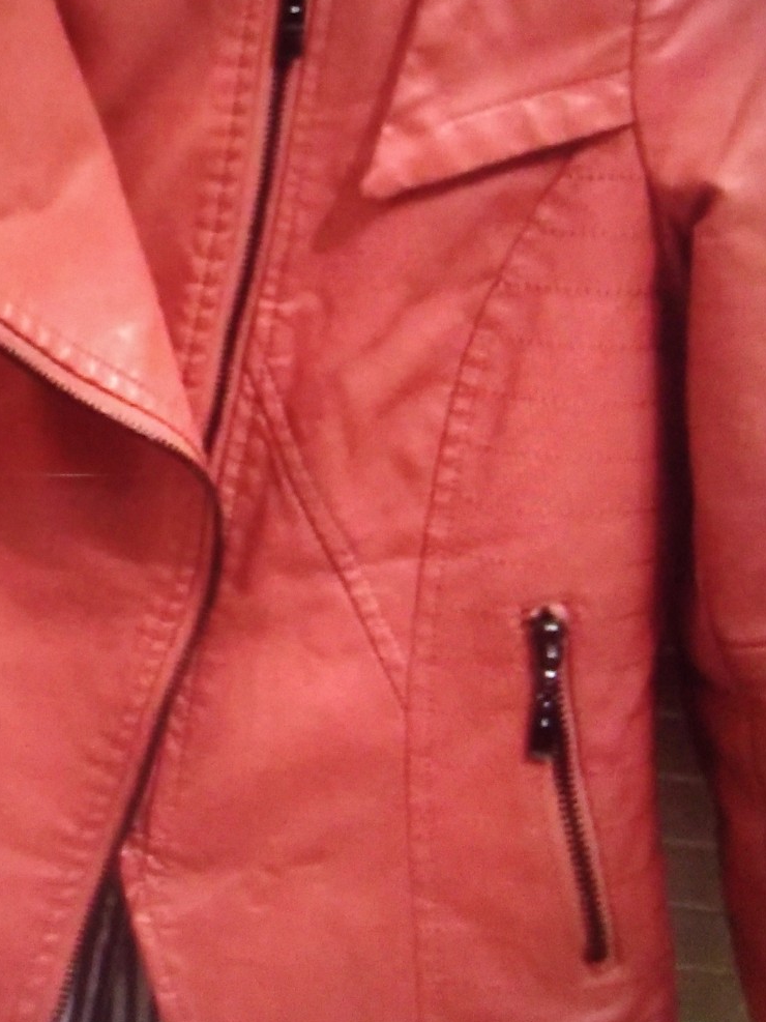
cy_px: 348
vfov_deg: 40.0
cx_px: 168
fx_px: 1387
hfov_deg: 30.2
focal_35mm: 47
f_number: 2.4
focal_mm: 2.39
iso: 325
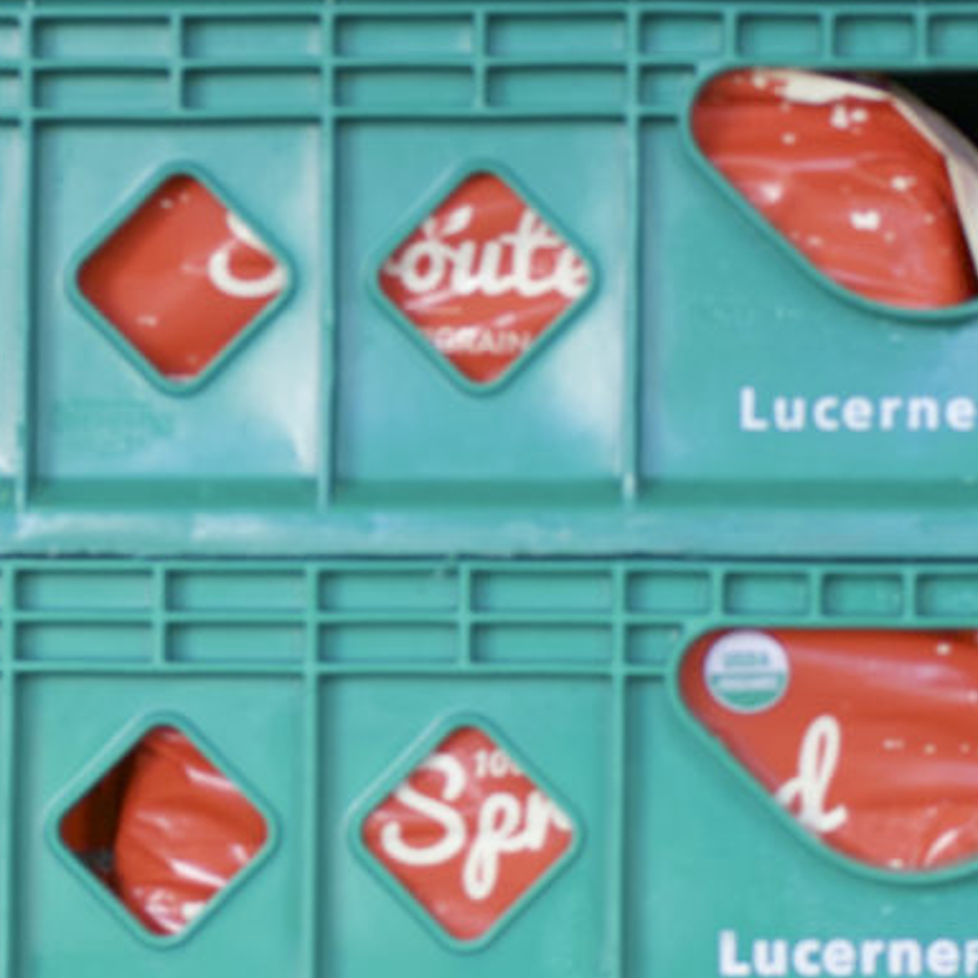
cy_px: 459
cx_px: 226
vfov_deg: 11.7
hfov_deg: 11.7
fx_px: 4763
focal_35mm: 149
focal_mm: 22.3
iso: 320
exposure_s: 1/85
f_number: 3.2
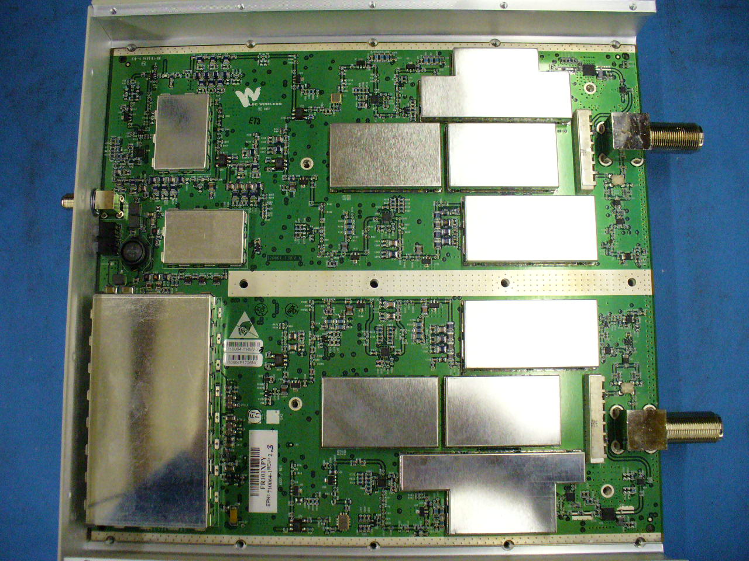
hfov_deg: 50.1
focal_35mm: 37
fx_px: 801
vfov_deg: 38.7
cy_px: 280
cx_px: 374
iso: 400
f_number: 2.8
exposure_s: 1/60
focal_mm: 6.1
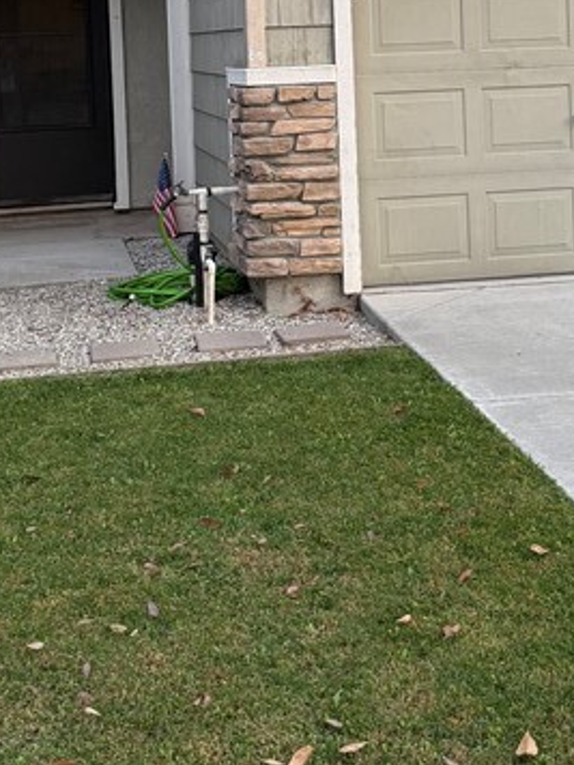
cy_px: 92
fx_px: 1526
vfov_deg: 27.3
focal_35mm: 69
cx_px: 383
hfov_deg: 21.2
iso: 100
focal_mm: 6.76
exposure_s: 1/121
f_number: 1.78
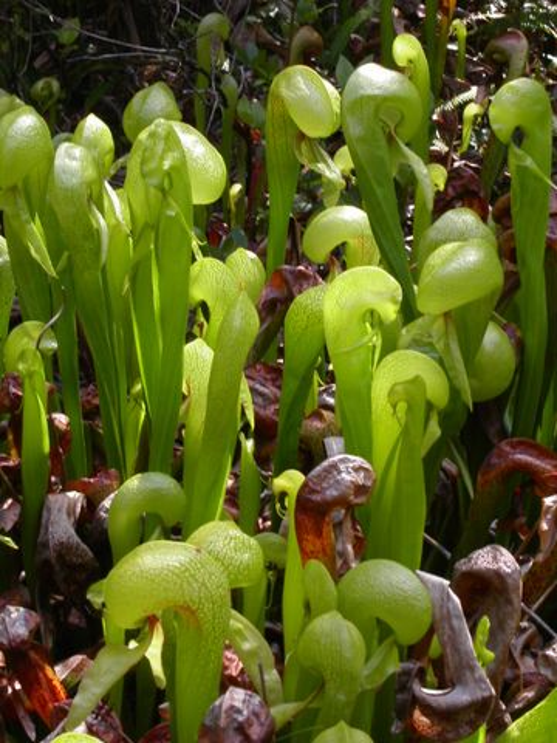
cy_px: 372
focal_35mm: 114
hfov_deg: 13.0
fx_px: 2446
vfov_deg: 17.3
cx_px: 278
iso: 100
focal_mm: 23.4
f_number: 8
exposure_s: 1/45
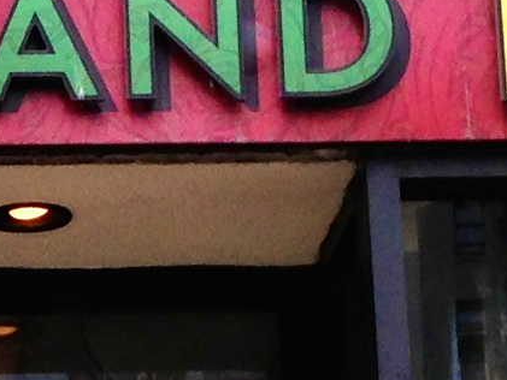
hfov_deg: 7.6
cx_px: -305
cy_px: 418
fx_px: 3751
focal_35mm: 256
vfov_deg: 5.8
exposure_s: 1/713
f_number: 2.4
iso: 50
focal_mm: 4.13
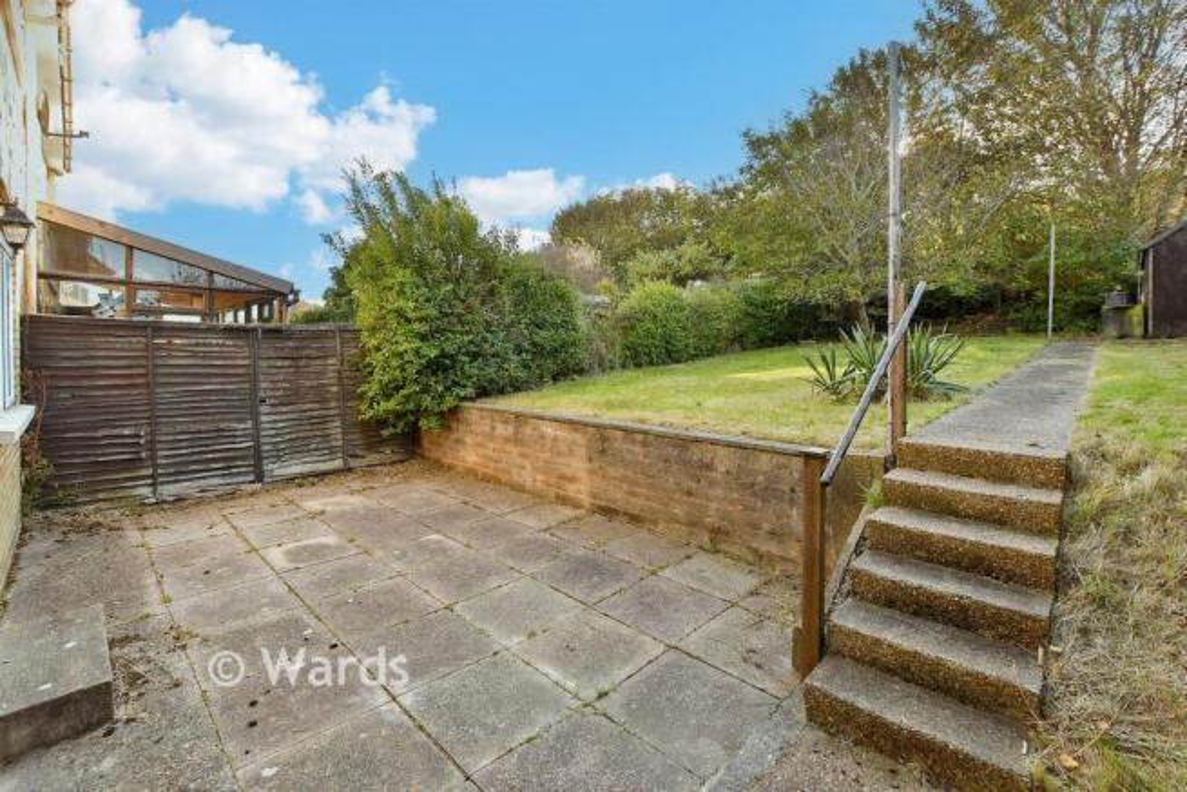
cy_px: 396
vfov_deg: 77.4
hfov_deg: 100.4
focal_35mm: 15
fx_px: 495
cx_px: 594
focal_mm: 10
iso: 160
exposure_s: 1/100
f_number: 6.3
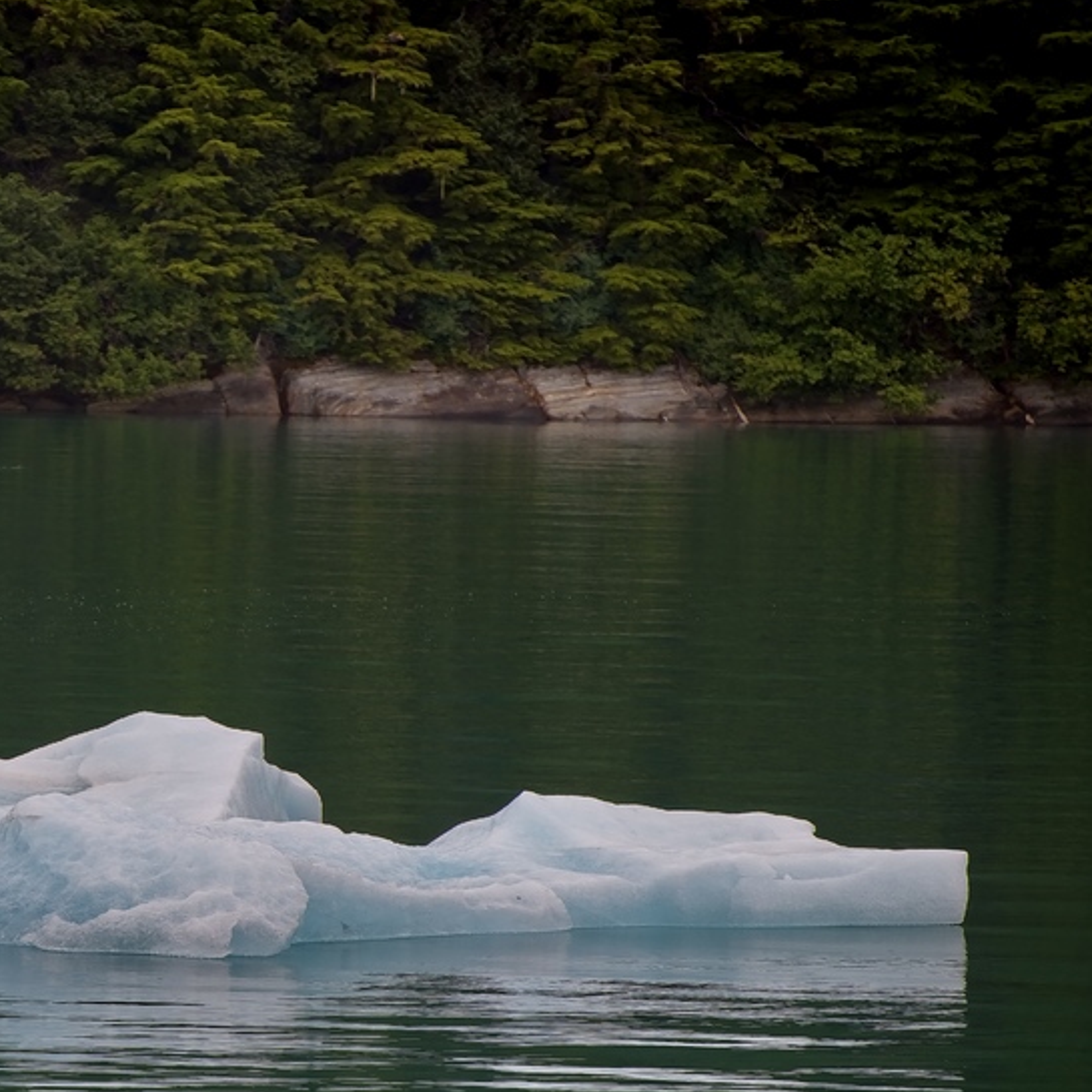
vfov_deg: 4.4
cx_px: -12
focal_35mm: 399
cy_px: 803
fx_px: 14240
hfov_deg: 4.4
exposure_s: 1/400
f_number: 5.3
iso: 110
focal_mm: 200
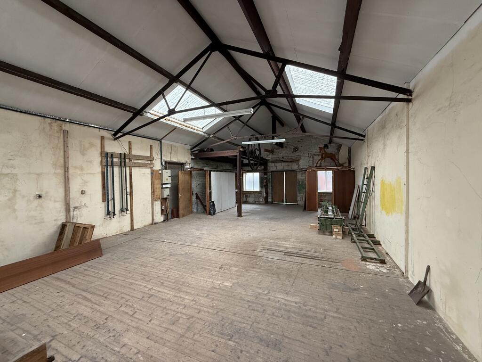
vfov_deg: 85.7
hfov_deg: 102.1
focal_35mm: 14
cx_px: 241
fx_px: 195
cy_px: 181
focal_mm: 2.22
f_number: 2.2
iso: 160
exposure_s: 1/99
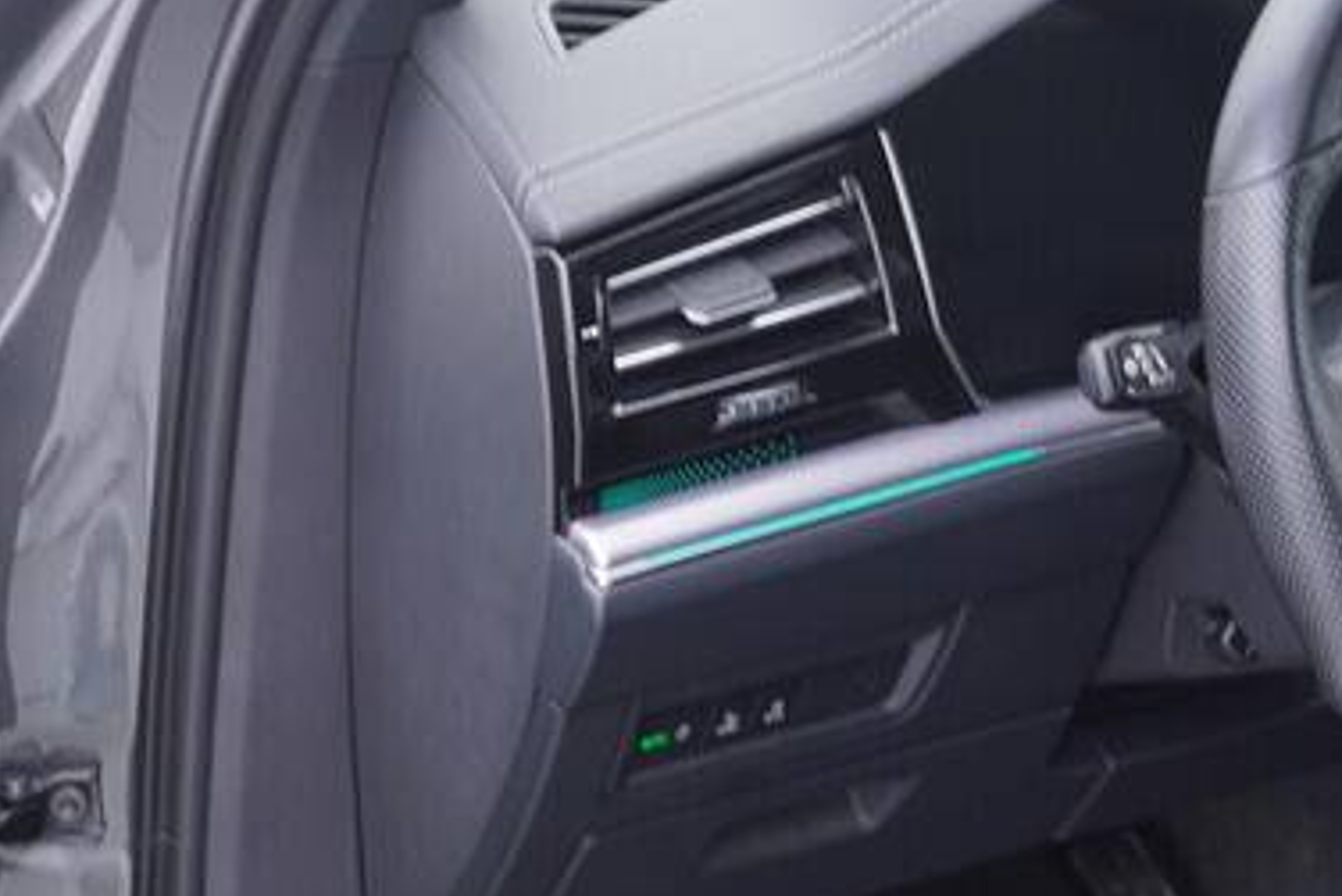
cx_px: 1246
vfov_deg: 13.9
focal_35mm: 98
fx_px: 3654
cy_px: 726
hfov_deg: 20.3
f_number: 2.8
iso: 200
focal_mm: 24
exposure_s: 1/40
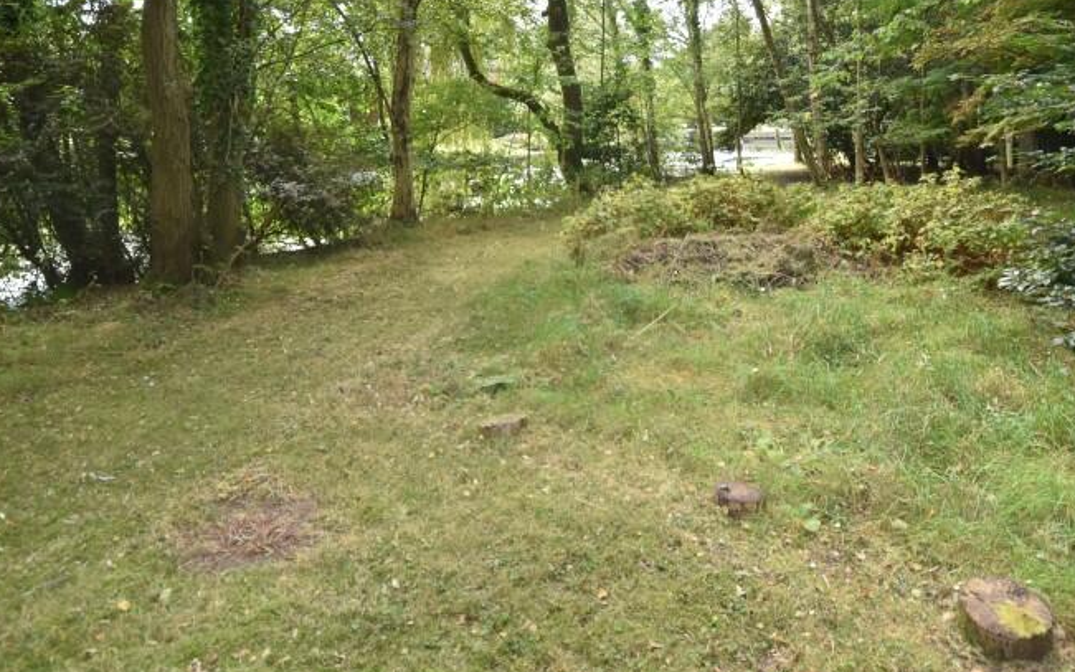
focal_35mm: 24
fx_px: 703
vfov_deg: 49.2
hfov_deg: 74.8
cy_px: 173
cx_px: 560
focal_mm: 10
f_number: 5.6
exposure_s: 1/125
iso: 720
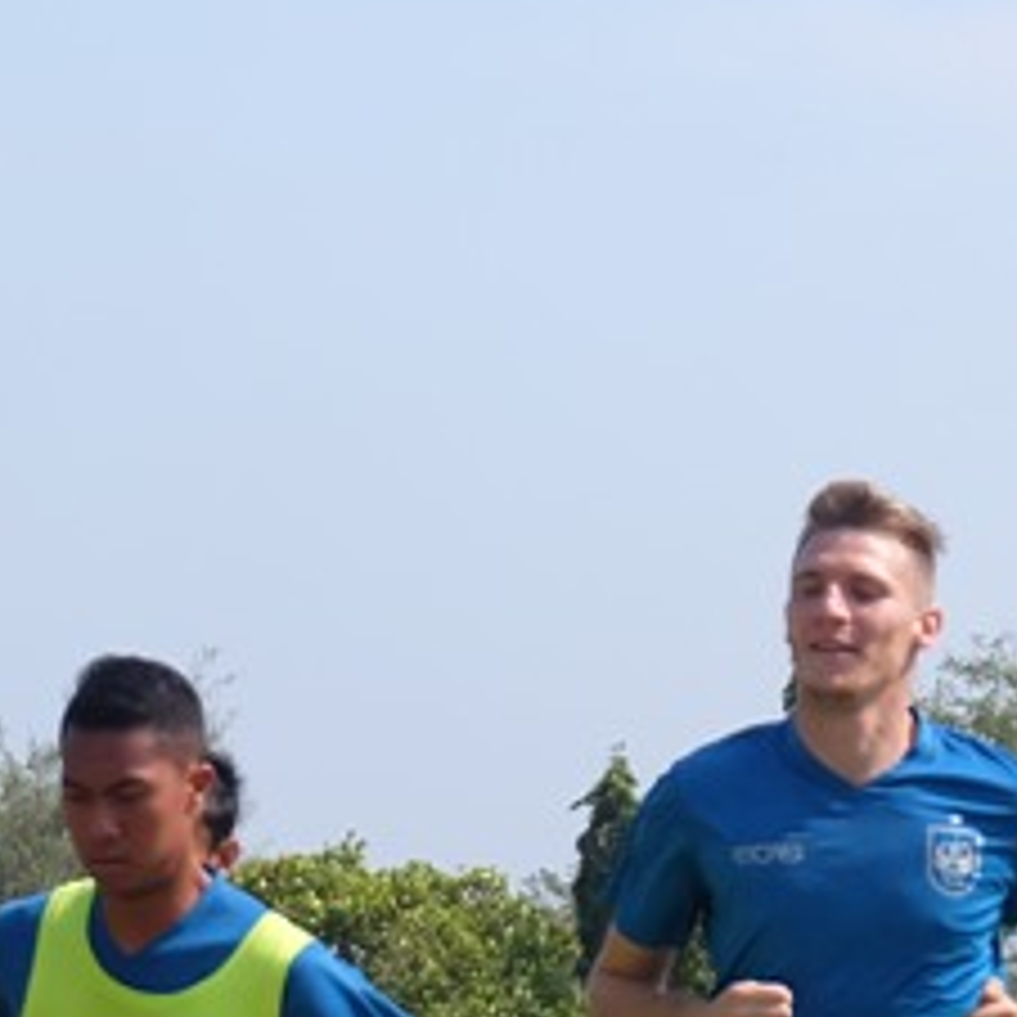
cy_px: 1352
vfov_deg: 6.0
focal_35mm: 289
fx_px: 9606
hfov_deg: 6.1
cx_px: 216
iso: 320
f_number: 5.6
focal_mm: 50
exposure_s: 1/1000
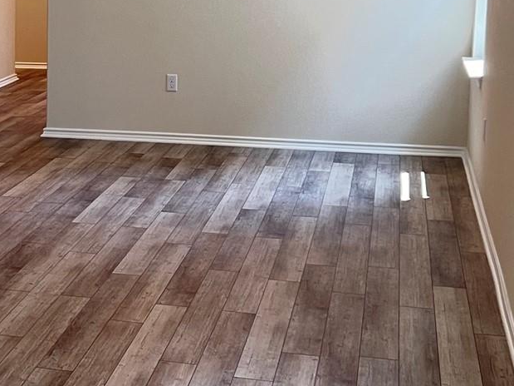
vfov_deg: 17.1
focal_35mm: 86
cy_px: 107
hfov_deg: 21.5
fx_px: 1277
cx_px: -57
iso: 80
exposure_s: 1/60
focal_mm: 5.7
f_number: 1.5
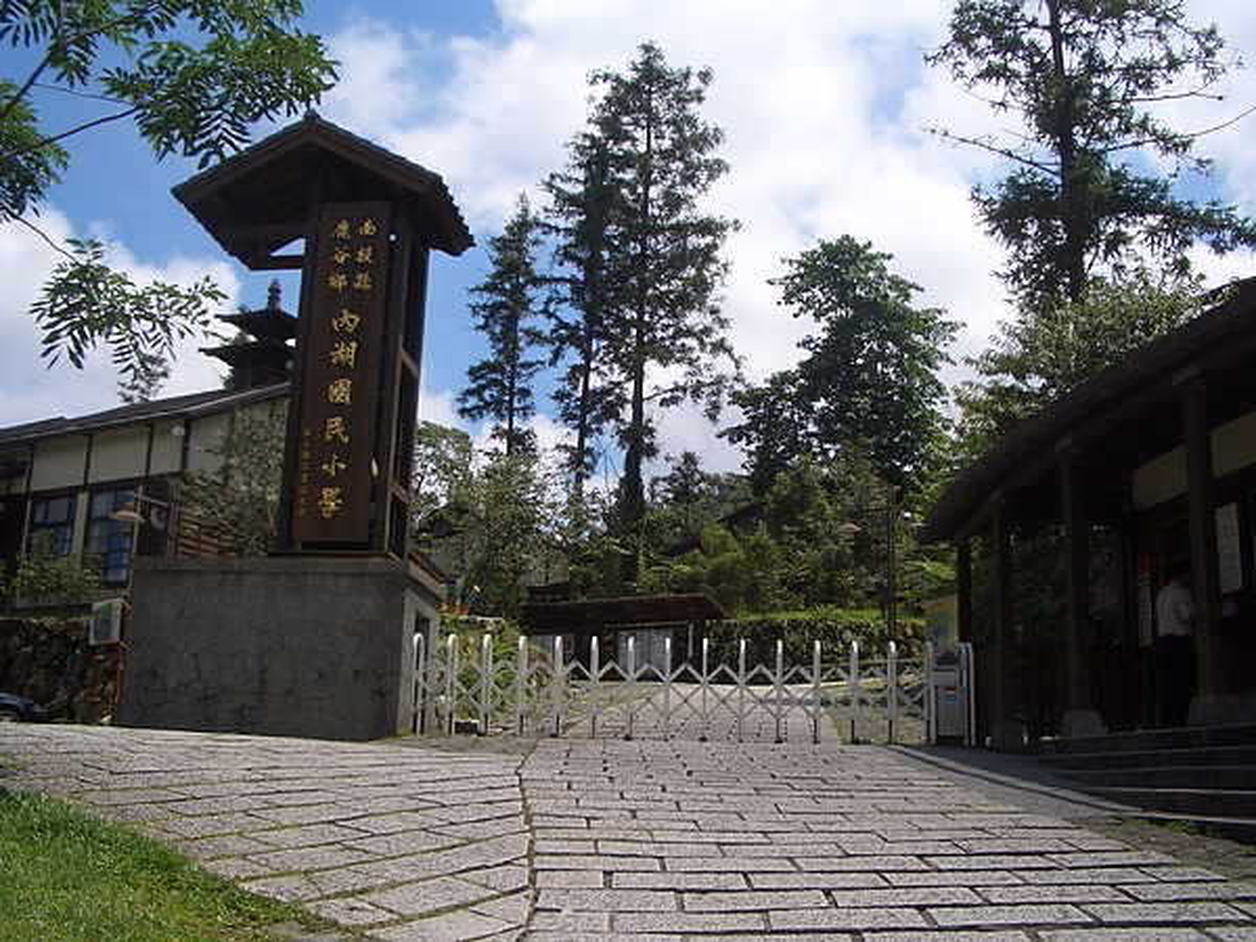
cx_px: 628
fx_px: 1270
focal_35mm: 35
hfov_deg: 52.6
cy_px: 471
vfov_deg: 40.7
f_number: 4.3
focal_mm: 5.8
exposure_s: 1/500
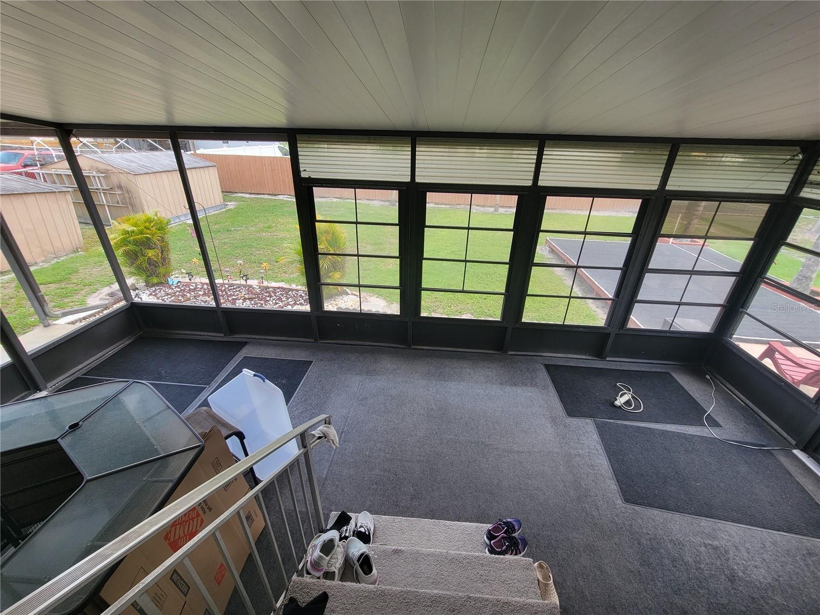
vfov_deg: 89.9
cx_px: 410
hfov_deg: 106.2
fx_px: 308
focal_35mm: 13
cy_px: 308
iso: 64
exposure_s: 1/120
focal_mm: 2.2
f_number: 2.2
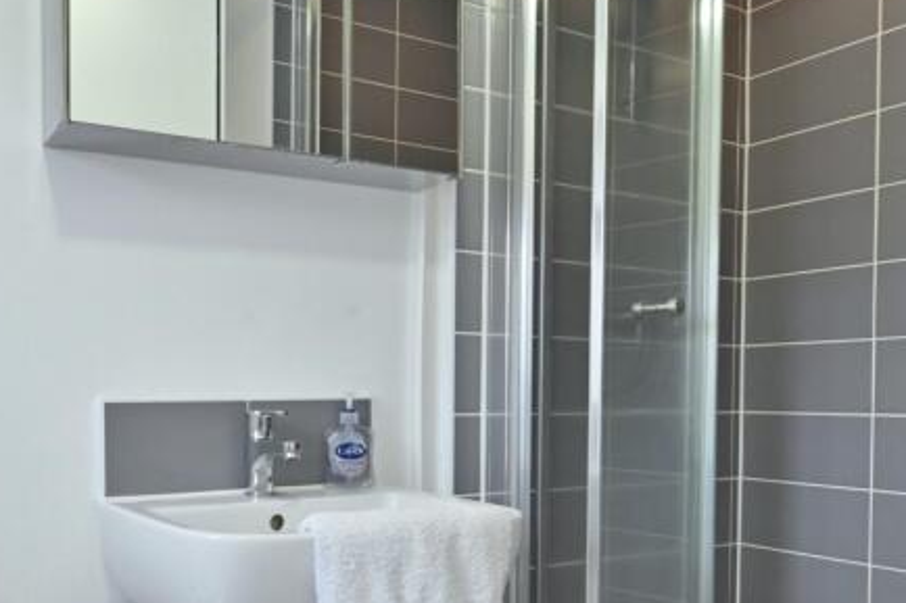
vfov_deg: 39.4
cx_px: 238
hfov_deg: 54.8
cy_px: 412
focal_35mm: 33
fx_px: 830
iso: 2500
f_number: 13
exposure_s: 1/100
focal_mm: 14
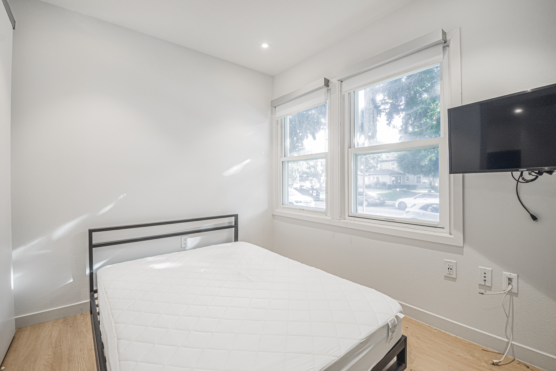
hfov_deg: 100.4
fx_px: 232
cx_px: 278
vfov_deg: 77.3
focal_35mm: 15
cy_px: 186
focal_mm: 10
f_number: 8
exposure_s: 1/6
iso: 320
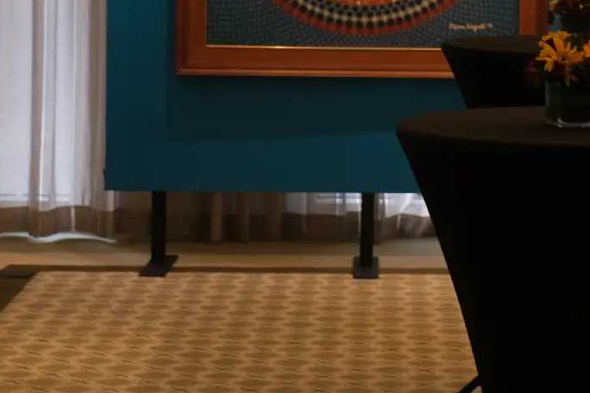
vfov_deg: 9.4
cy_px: -130
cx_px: 427
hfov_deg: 14.2
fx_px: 2360
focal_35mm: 144
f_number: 4
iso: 1000
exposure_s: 1/50
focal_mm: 26.6
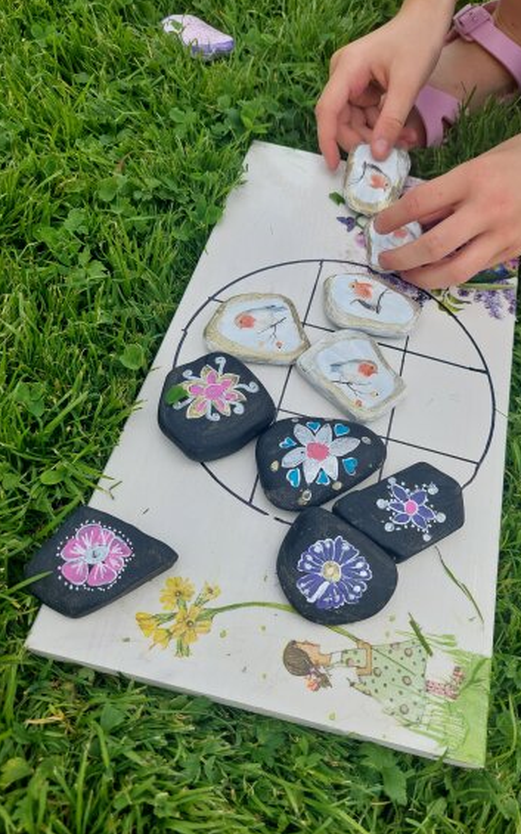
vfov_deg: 68.4
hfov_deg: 45.8
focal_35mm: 27
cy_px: 412
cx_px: 313
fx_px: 614
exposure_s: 1/1345
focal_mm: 5.23
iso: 40
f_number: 1.8
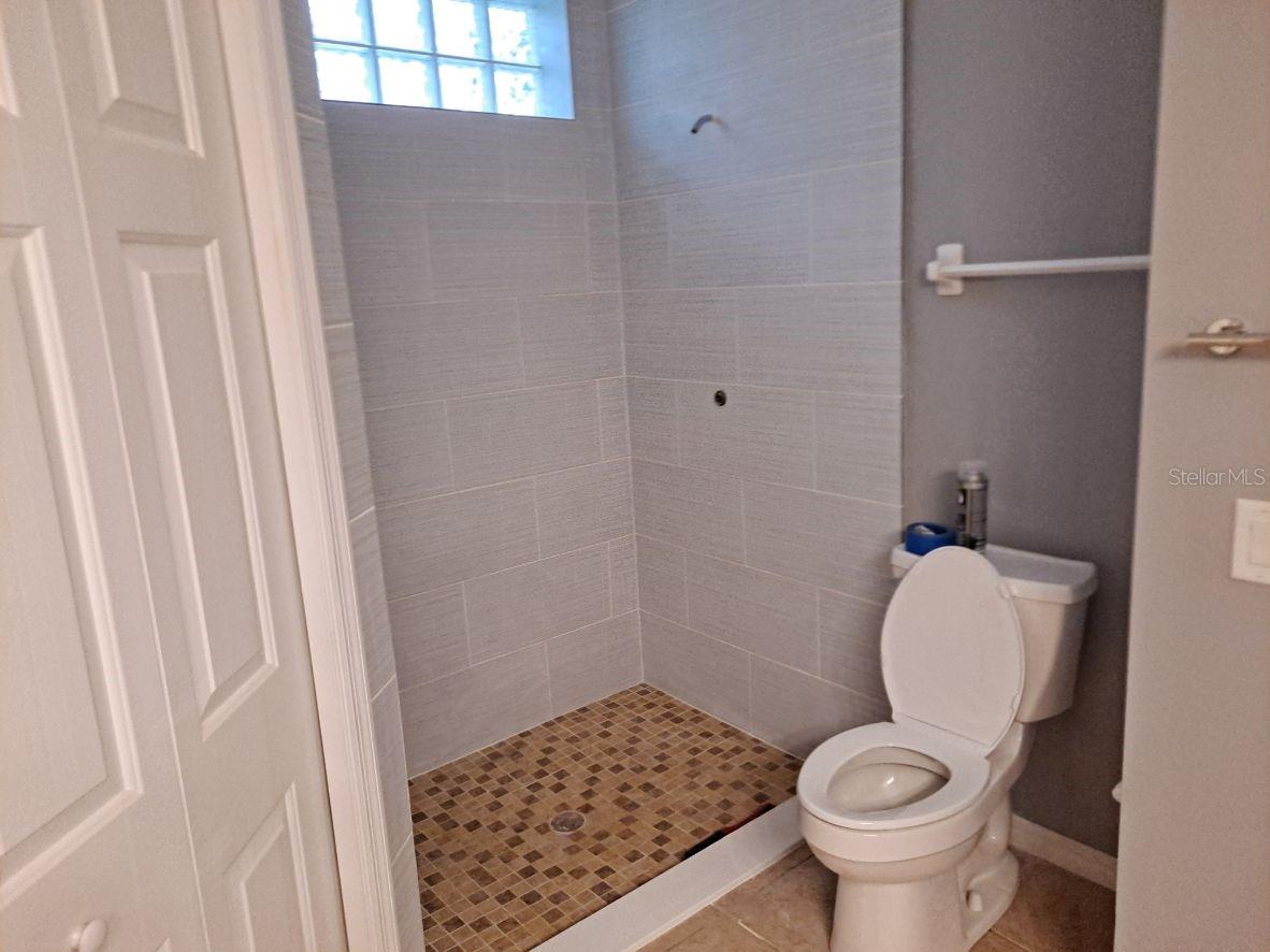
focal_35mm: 25
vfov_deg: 54.9
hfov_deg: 69.4
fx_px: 917
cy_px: 476
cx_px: 635
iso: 320
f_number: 2
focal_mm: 4.6
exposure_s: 1/60
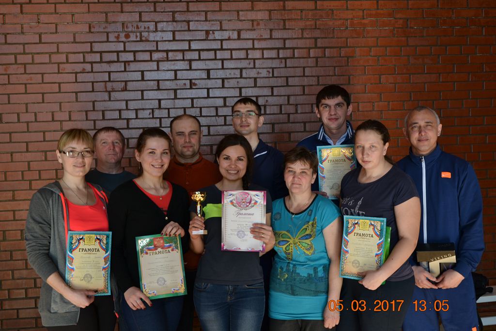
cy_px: 166
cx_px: 248
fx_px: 537
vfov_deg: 34.2
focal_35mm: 39
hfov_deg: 49.5
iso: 220
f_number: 5.6
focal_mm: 26
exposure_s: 1/125
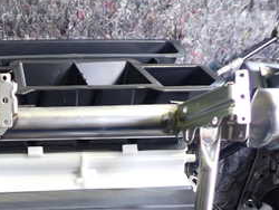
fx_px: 484
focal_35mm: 60
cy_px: 211
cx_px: -45
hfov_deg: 28.5
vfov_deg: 23.4
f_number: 2
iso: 200
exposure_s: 1/30
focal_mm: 4.5
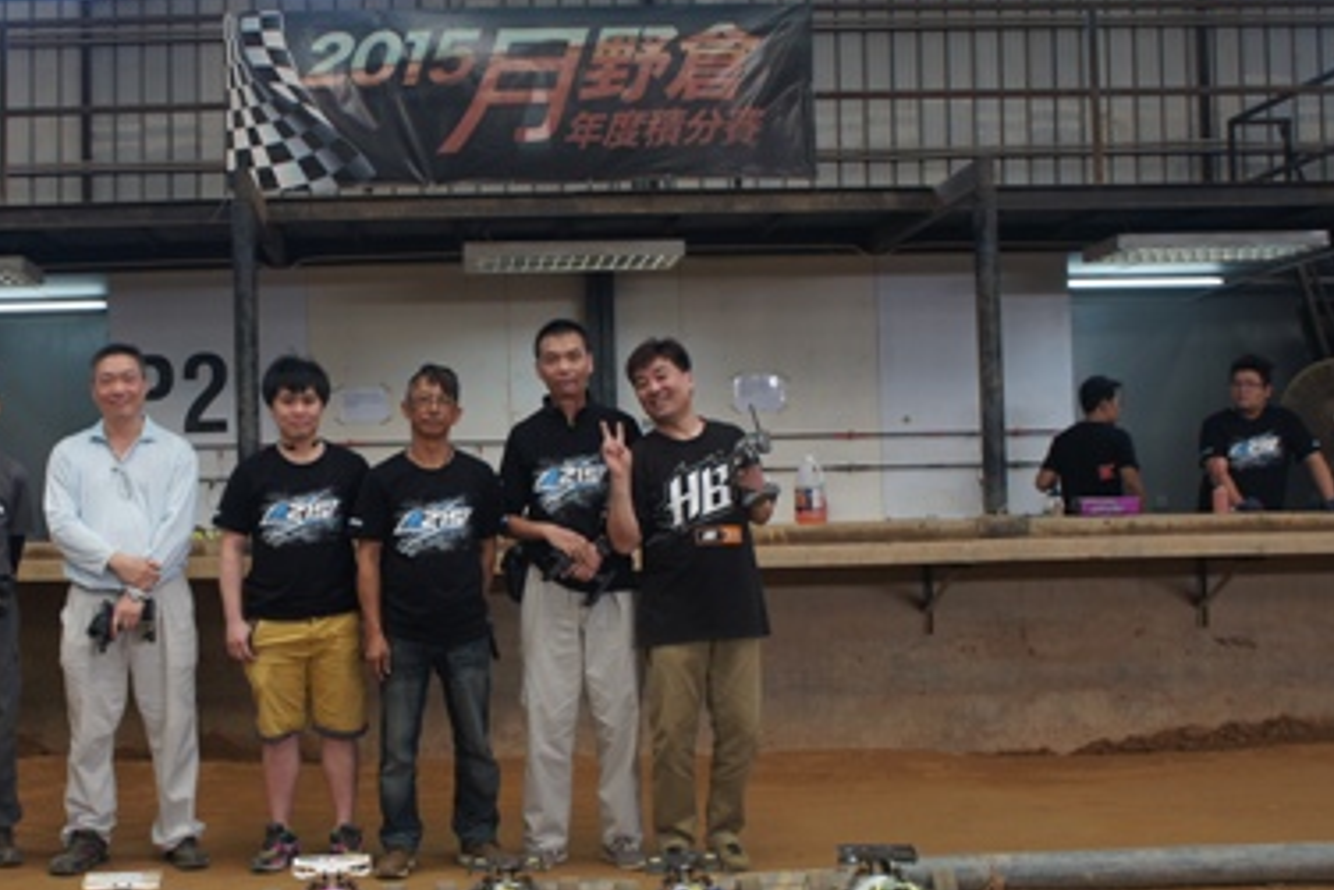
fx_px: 1890
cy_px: 486
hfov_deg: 38.4
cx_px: 436
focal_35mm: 51
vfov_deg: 26.5
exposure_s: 1/50
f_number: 4.5
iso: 200
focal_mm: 20
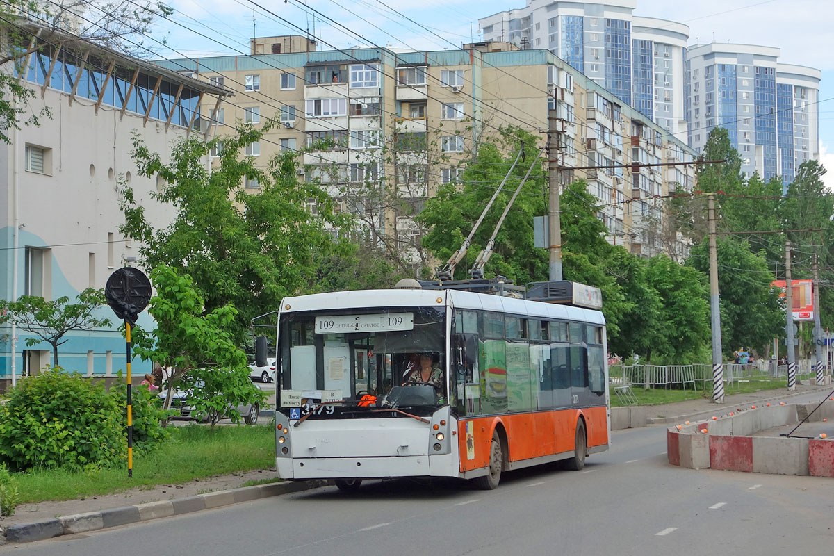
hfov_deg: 32.9
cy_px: 278
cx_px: 417
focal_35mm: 61
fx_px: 1413
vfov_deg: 22.3
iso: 125
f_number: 4
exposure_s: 1/500
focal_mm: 22.49
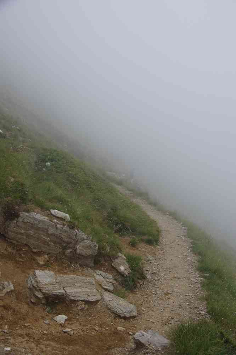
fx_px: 482
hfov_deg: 27.5
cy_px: 178
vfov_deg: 40.3
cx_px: 118
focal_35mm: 49
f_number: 9
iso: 200
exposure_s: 1/60
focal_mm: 32.5
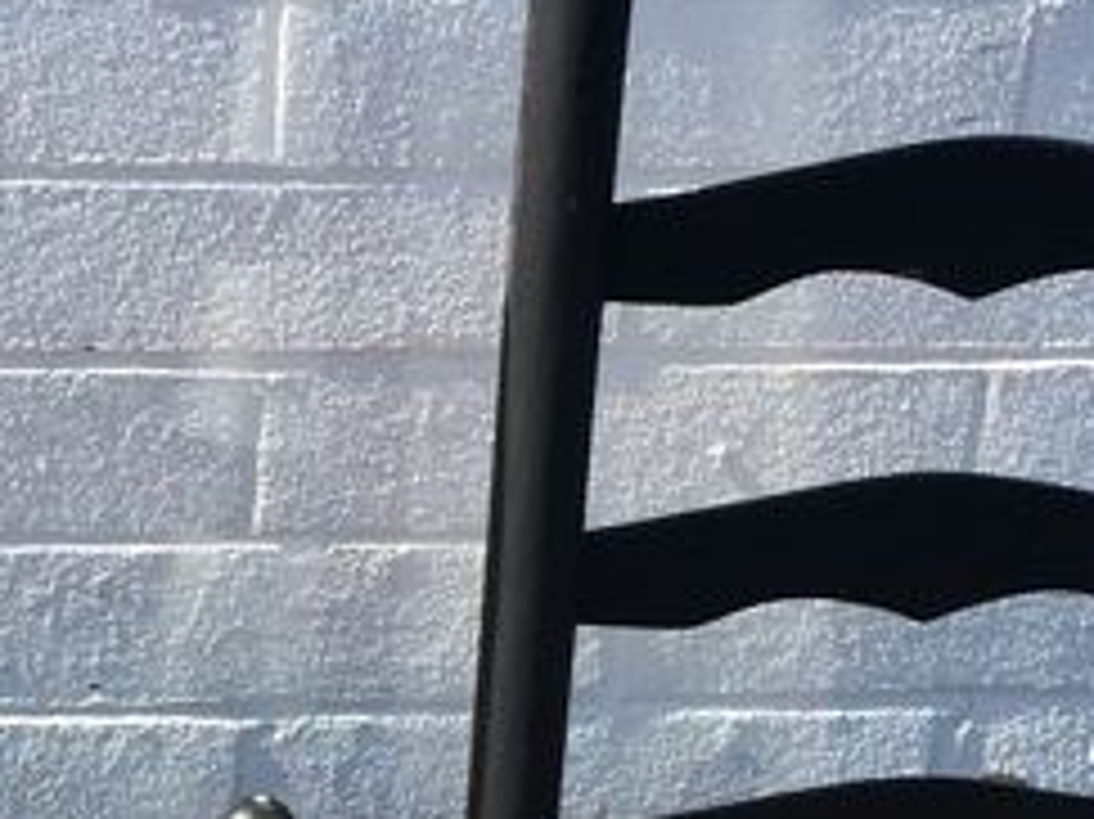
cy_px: 776
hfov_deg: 17.4
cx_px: 45
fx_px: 3506
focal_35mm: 111
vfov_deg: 13.2
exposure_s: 1/1244
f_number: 2.2
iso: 32
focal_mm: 4.12
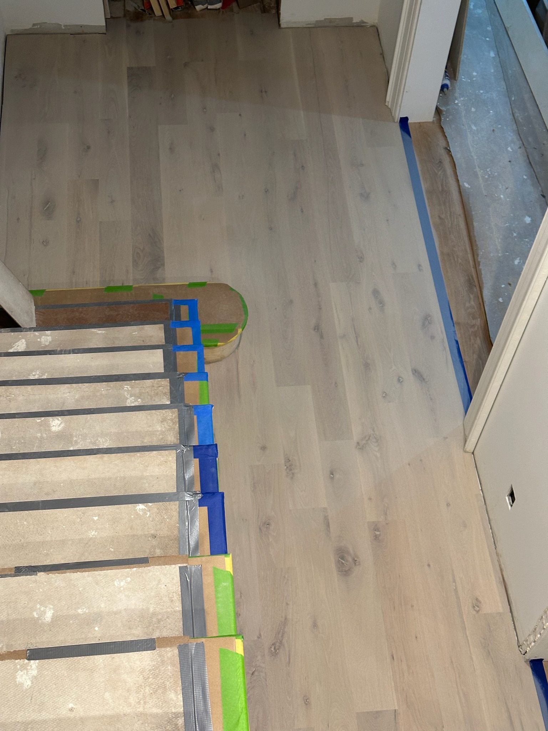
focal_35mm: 48
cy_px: 366
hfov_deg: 30.3
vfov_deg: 39.7
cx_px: 274
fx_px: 1013
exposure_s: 1/60
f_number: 1.78
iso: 100
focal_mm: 6.86
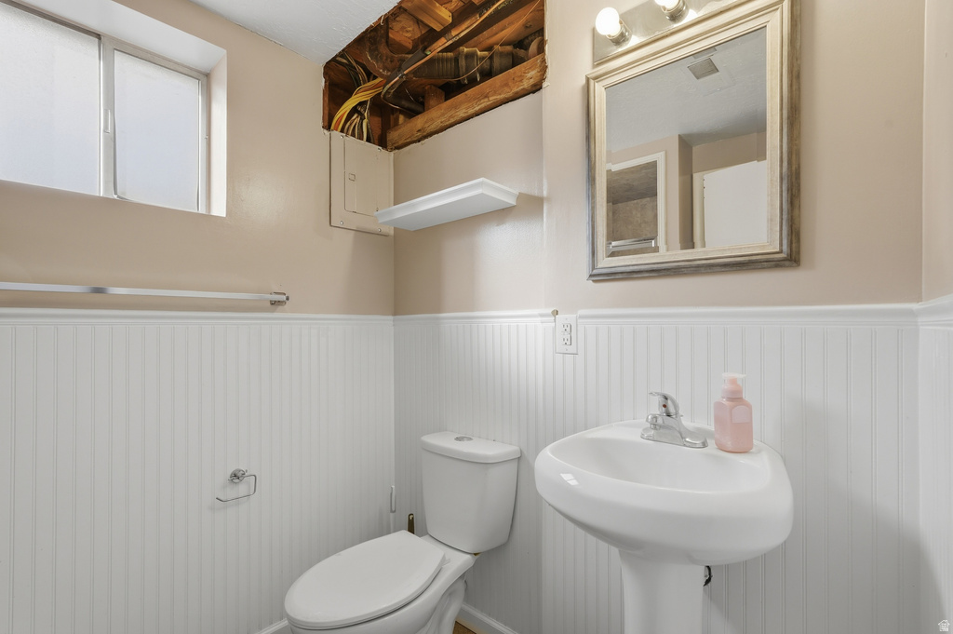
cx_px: 476
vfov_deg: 73.7
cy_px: 317
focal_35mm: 16
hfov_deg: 96.8
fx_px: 423
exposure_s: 1/1000
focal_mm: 16
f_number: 9
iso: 250
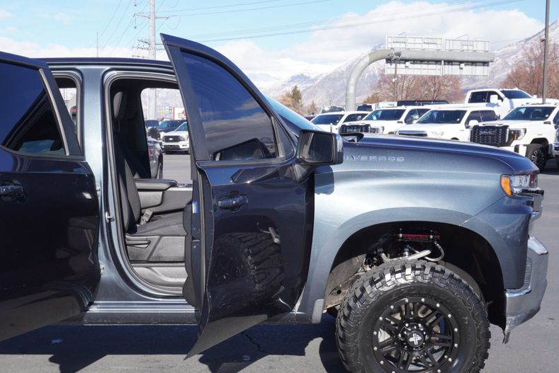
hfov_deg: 40.3
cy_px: 225
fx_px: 756
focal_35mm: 49
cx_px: 203
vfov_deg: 27.7
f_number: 9
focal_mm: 25
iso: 100
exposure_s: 1/125
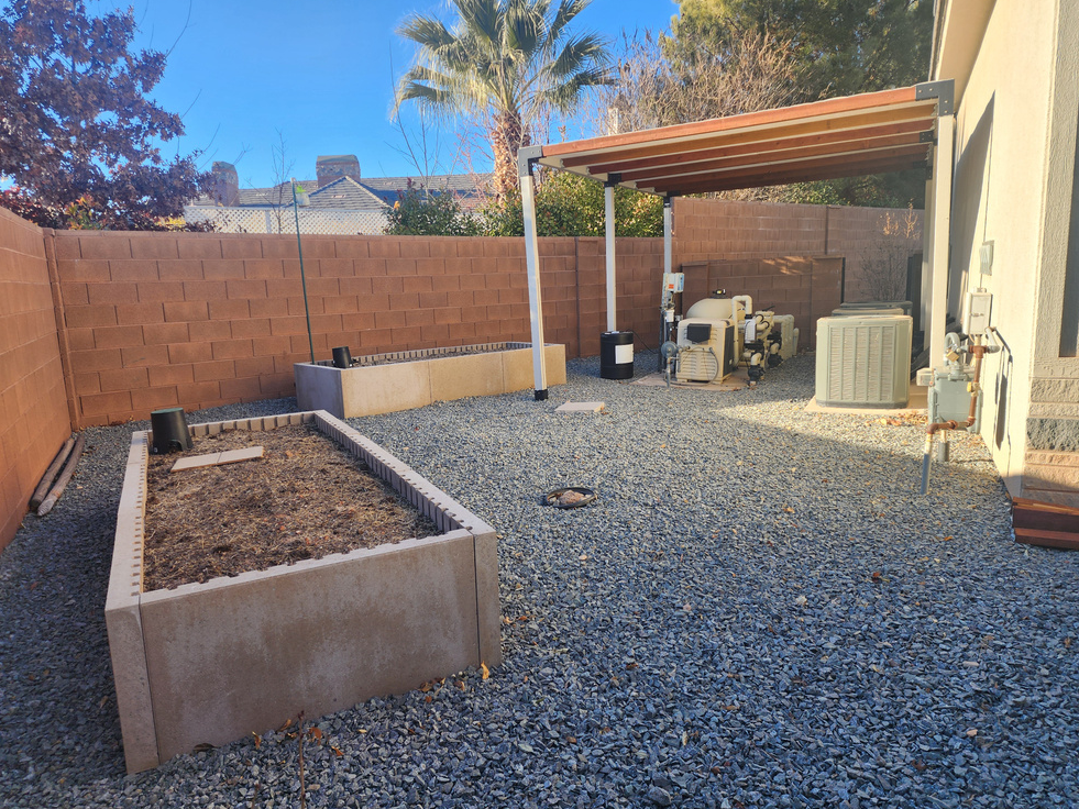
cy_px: 414
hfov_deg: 71.6
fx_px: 748
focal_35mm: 24
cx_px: 535
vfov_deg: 56.8
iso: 12
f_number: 1.8
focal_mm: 6.4
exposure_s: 1/308
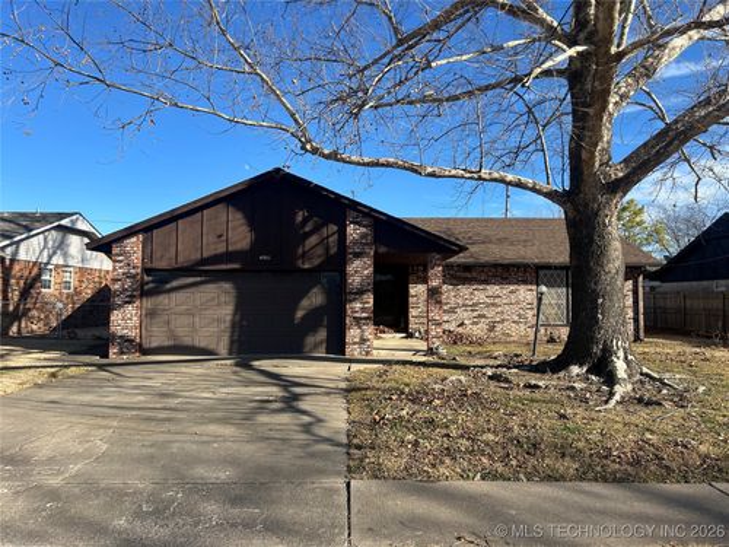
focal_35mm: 26
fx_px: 548
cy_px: 274
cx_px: 364
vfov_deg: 53.1
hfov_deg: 67.3
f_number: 1.5
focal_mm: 5.7
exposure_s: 1/2353
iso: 50
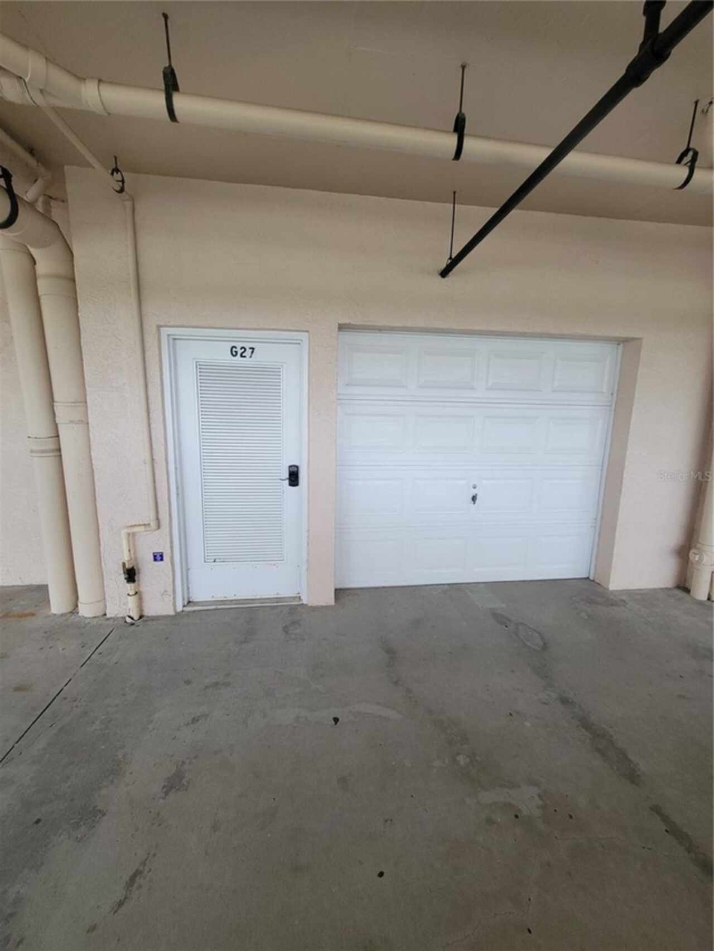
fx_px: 357
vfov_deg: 106.2
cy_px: 476
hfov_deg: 89.9
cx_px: 357
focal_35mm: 13
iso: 320
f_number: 2.2
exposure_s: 1/40
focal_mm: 2.2
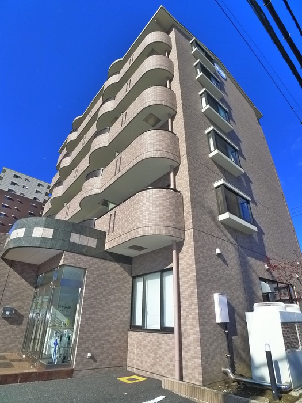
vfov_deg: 71.6
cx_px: 151
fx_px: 279
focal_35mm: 24
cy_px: 202
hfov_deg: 56.8
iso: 400
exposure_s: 1/800
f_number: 4
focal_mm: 5.1
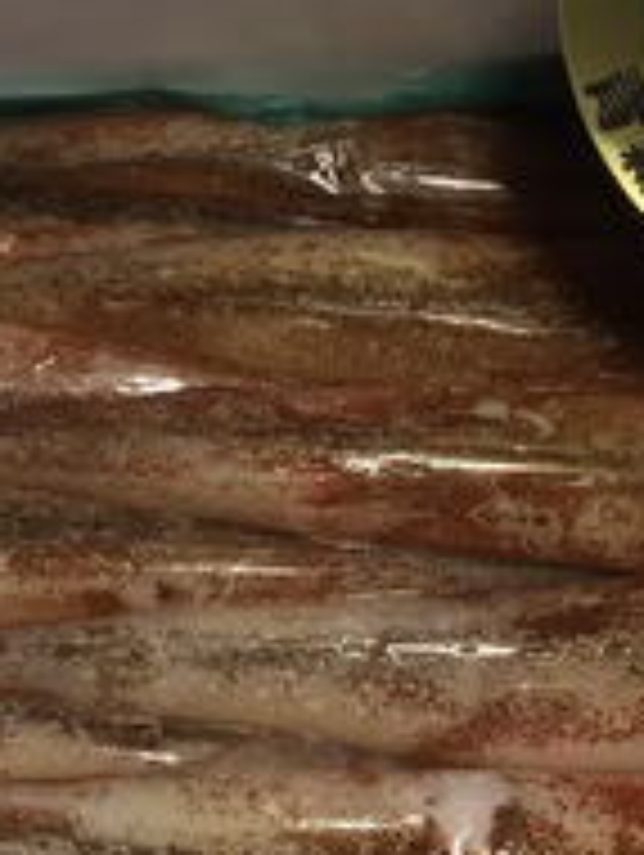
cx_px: 122
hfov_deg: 23.7
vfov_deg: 31.6
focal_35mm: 61
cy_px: 414
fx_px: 1510
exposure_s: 1/30
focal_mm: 4.15
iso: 64
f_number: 2.2
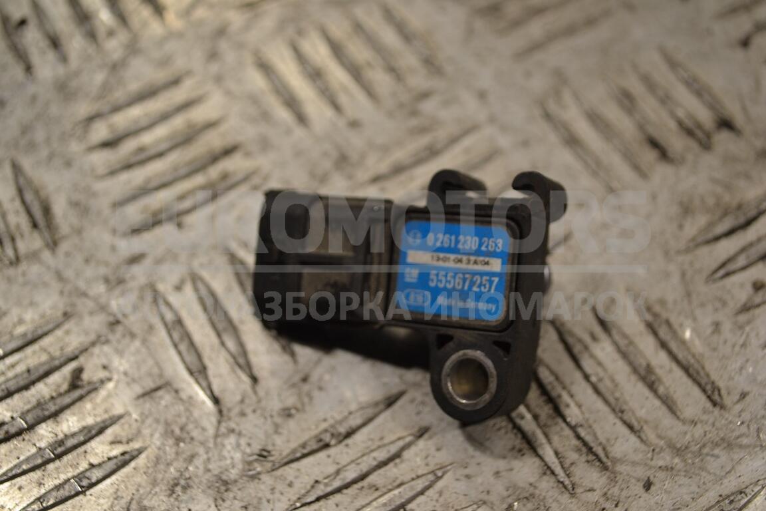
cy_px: 256
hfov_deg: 41.1
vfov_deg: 28.1
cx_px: 383
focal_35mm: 48
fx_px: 1021
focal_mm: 32
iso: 280
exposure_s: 1/125
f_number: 5.6
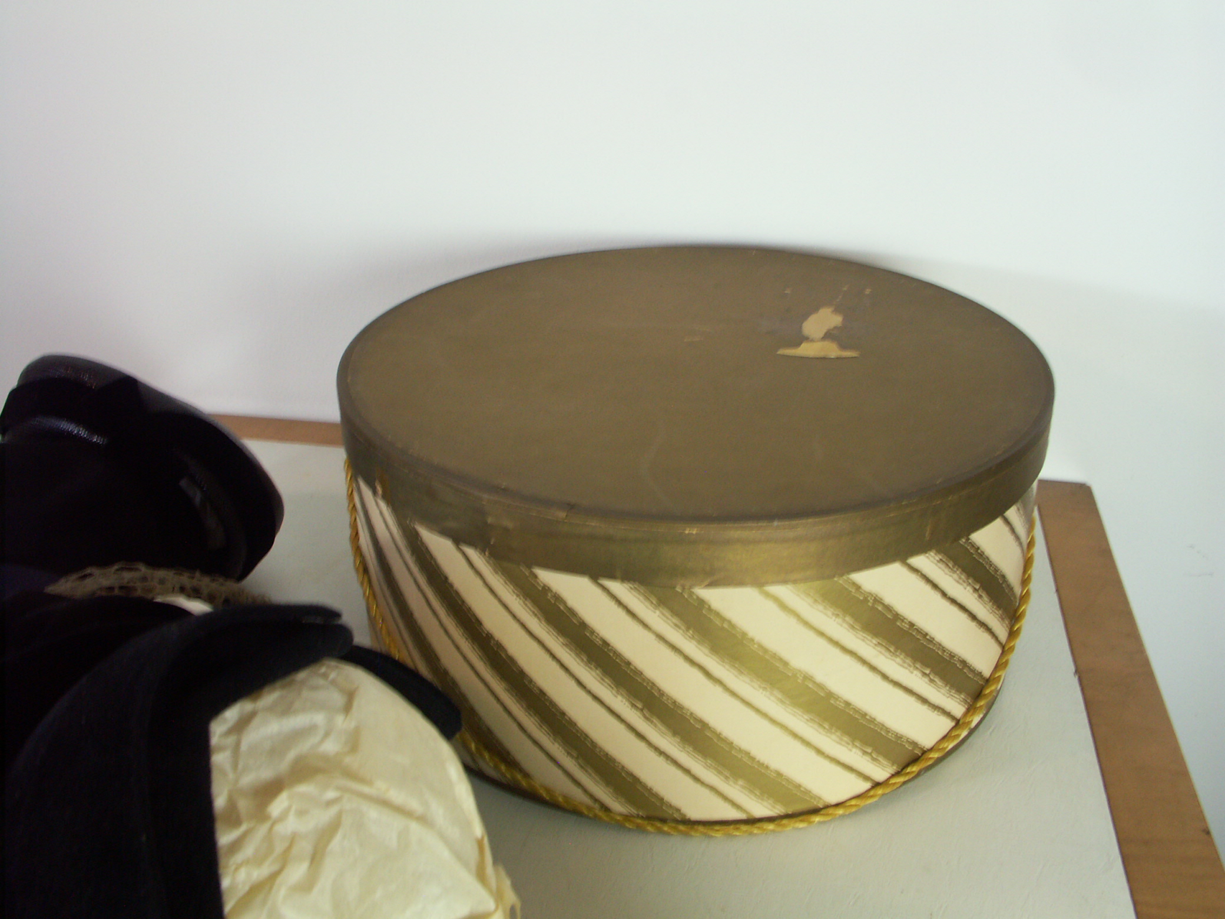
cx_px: 612
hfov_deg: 56.8
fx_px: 1132
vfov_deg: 44.2
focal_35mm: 32
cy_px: 460
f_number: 7.1
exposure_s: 1/8
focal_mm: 8.27
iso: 100
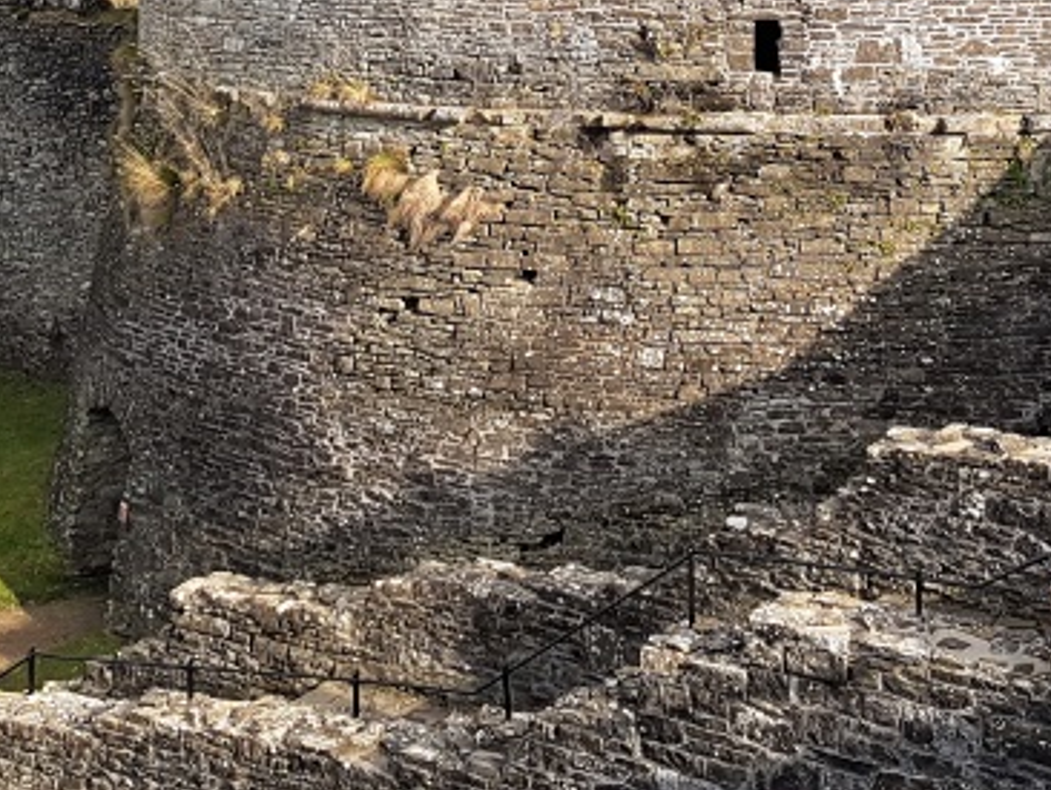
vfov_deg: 19.6
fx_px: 2157
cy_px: -152
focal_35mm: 71
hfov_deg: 27.3
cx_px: 408
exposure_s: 1/1224
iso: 40
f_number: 1.7
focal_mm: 4.2
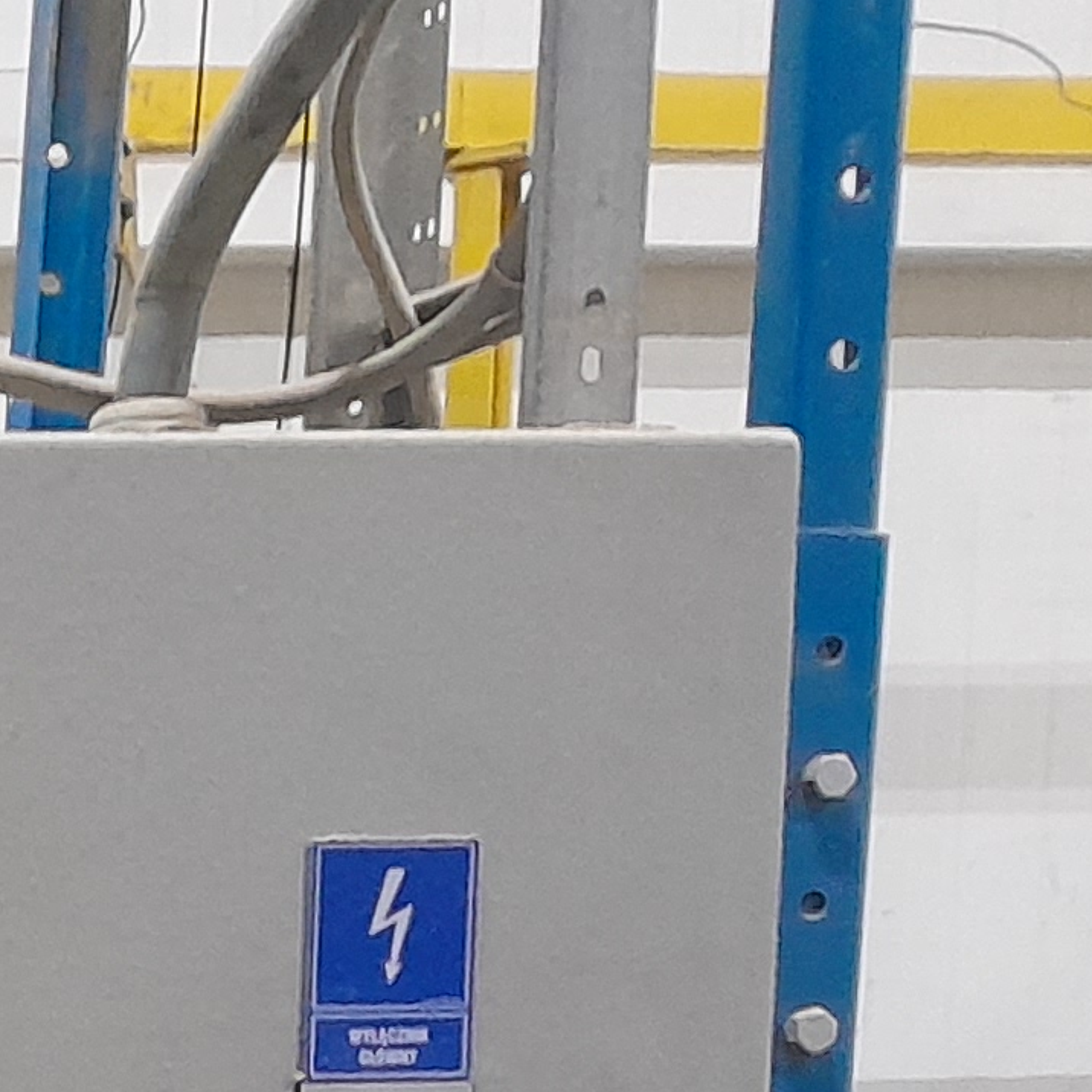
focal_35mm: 136
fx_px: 4854
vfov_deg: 12.0
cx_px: -1903
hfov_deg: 10.3
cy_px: 1845
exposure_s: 1/33
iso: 320
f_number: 1.8
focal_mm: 4
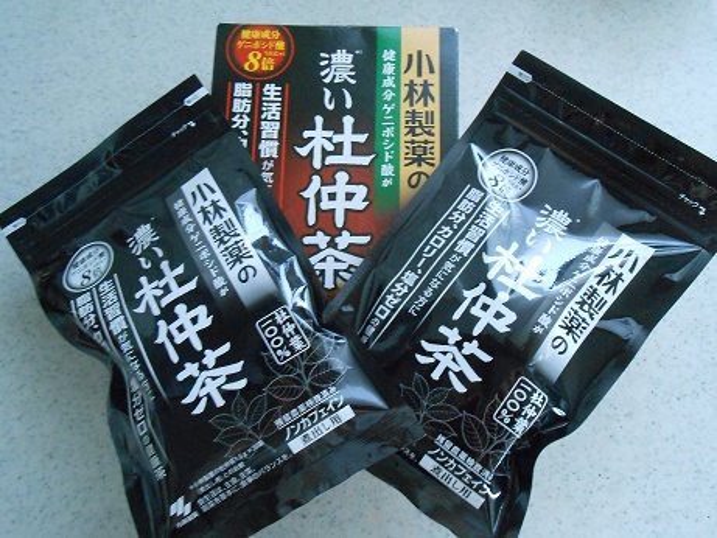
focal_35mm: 30
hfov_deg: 60.0
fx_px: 622
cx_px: 358
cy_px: 269
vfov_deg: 46.8
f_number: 3.8
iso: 800
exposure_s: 1/4
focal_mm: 5.3
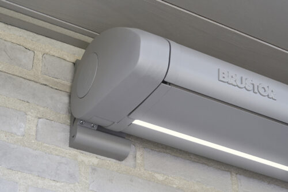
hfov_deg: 24.6
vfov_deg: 16.5
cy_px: 96
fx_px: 660
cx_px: 144
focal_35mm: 82
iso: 100
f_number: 14
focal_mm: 55
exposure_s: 1/15
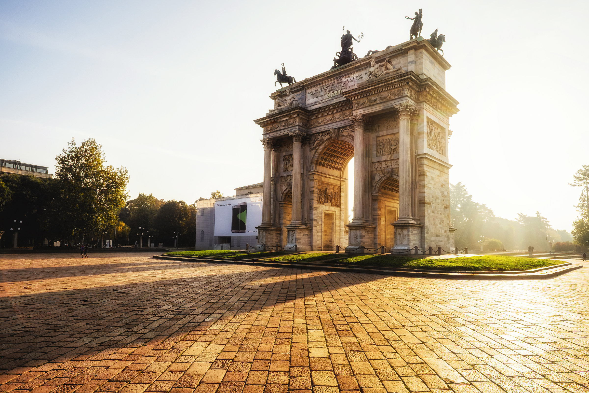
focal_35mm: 21
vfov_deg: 59.5
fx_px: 344
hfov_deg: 81.2
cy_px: 196
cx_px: 294
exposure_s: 1/500
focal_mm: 14
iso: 200
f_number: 7.1
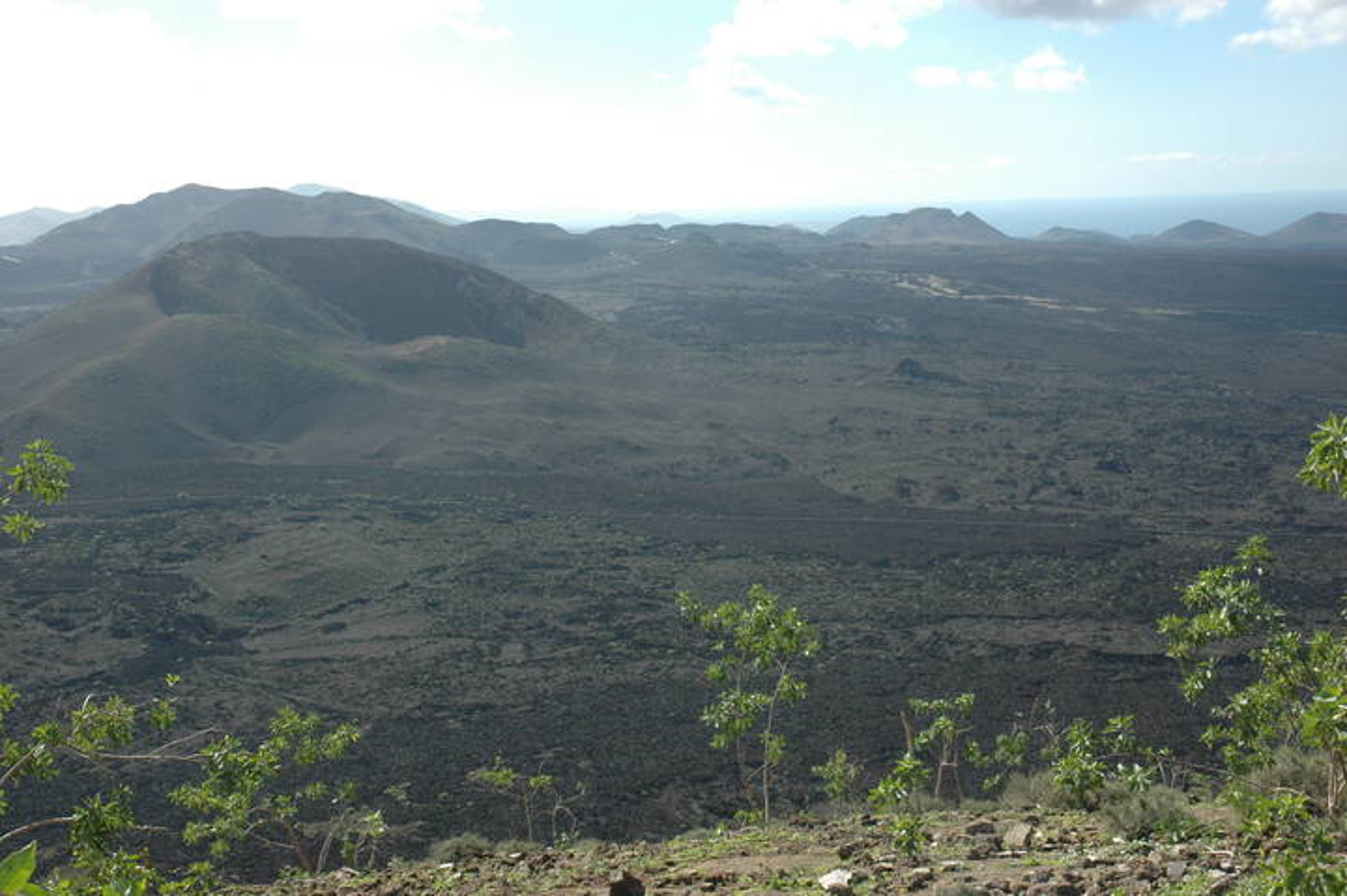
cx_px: 674
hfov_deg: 45.0
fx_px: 1626
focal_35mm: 44
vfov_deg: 30.8
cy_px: 448
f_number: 10
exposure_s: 1/400
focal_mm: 29
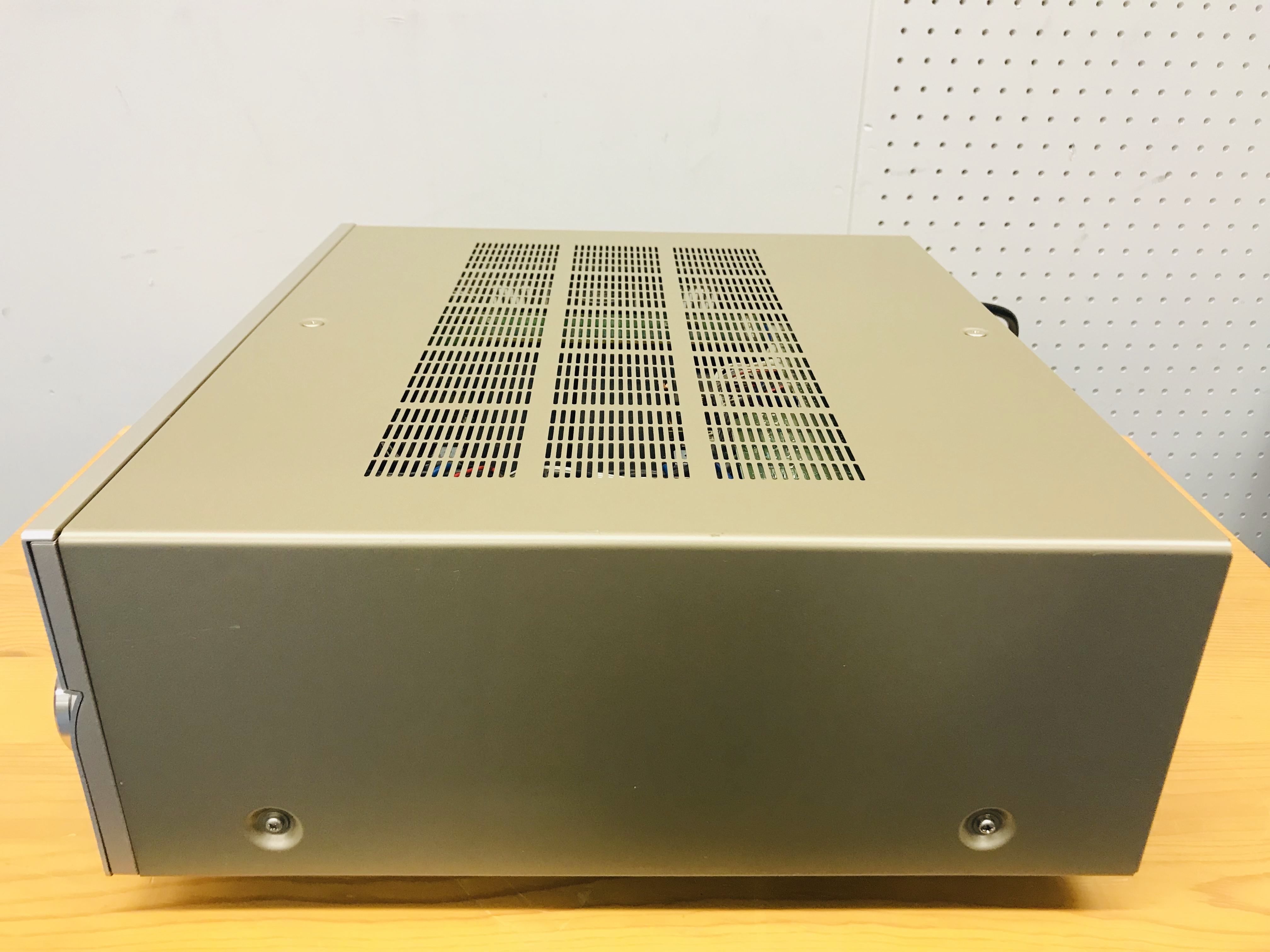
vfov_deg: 49.7
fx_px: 1027
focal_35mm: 28
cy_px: 476
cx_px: 635
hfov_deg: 63.4
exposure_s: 1/33
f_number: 1.8
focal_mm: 3.99
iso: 40
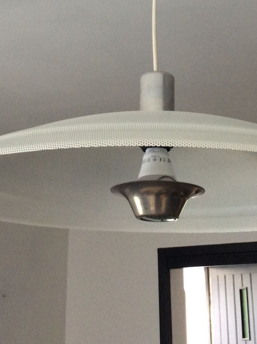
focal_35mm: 64
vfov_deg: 29.8
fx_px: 635
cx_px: 154
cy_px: 84
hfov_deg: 22.8
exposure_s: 1/25
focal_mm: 3.3
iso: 100
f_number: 2.4
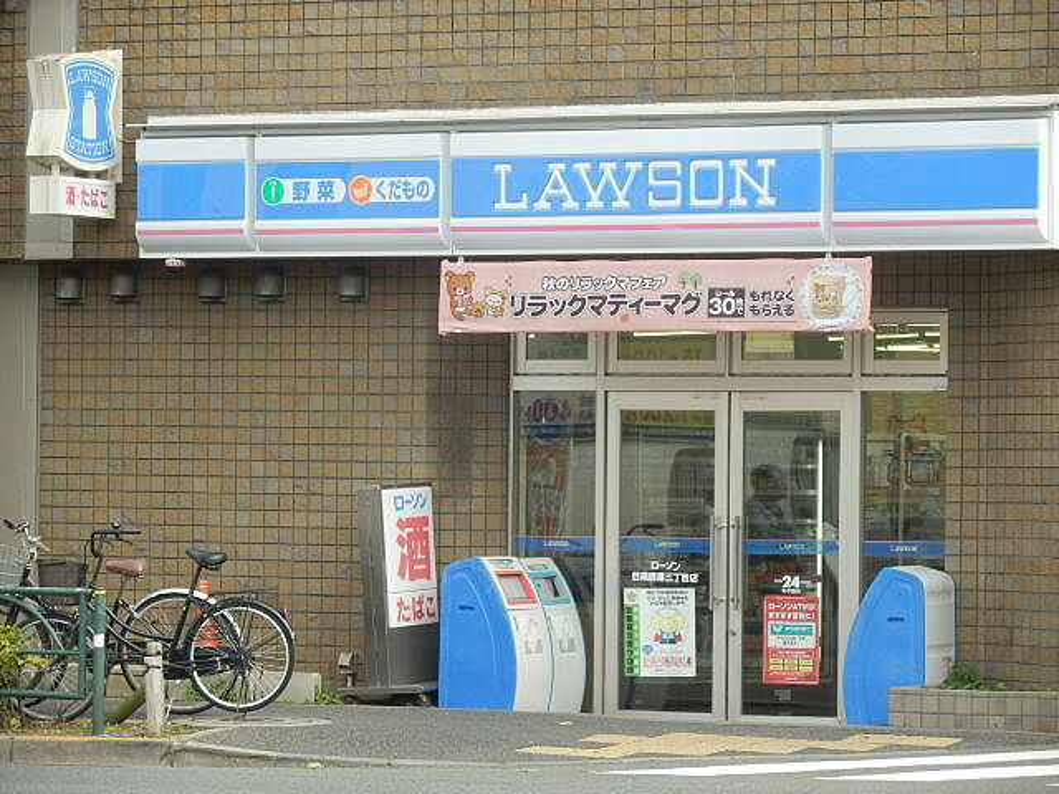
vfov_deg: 7.5
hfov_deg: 10.0
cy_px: 397
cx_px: 530
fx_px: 6057
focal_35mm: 198
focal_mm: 35.1
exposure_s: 1/200
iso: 200
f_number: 5.8
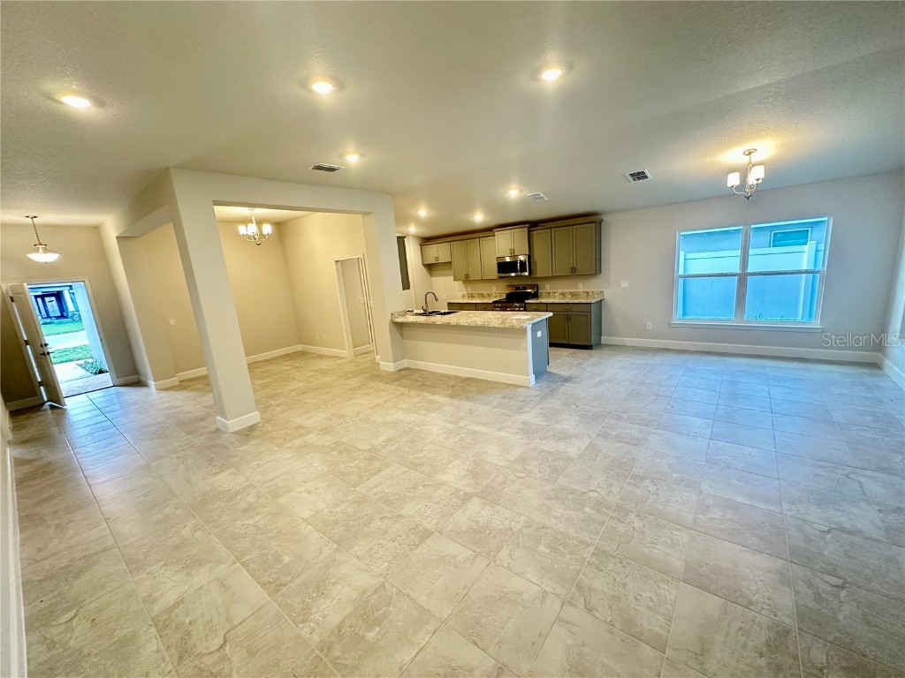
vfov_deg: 85.7
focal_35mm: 14
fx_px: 366
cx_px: 452
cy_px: 339
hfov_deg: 102.1
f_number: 2.2
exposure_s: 1/60
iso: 320
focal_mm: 2.22
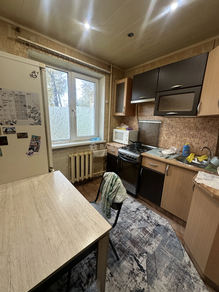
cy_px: 146
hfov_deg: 85.7
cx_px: 110
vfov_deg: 102.1
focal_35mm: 14
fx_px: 118
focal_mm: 2.22
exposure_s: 1/100
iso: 160
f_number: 2.2
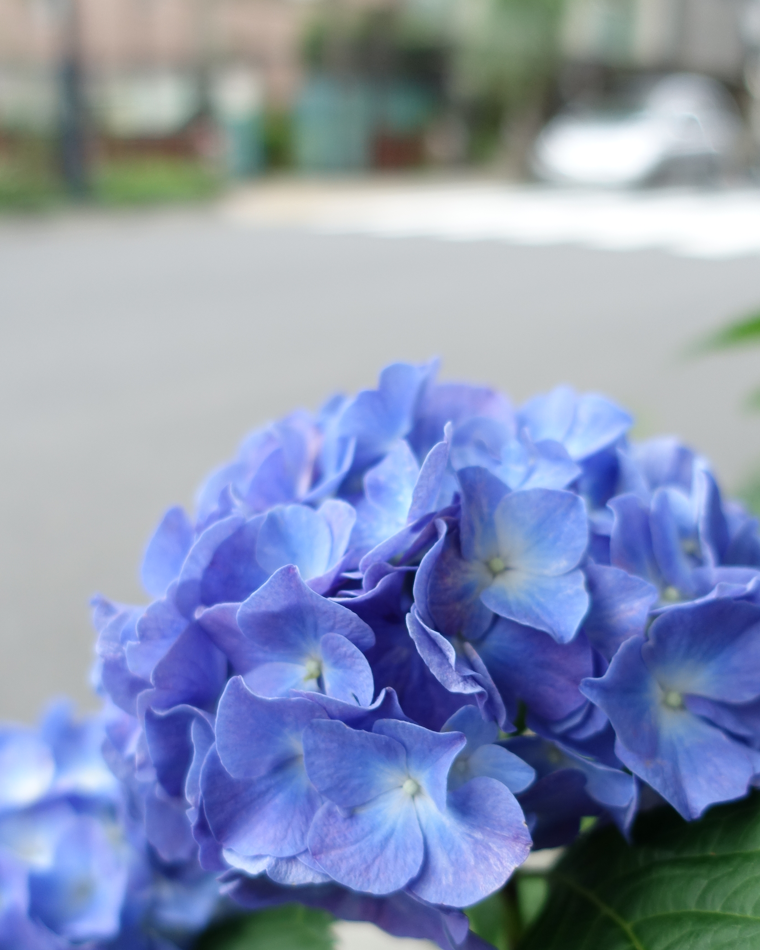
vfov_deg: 50.1
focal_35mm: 36
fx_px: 1012
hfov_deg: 41.1
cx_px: 337
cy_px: 549
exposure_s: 1/500
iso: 125
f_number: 1.8
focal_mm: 8.8
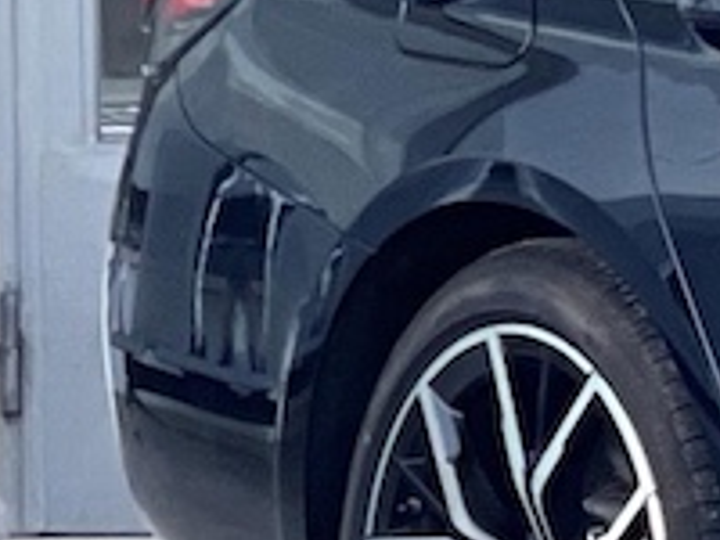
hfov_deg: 3.8
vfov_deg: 3.0
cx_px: 2407
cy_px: 409
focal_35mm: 498
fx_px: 10358
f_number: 2.2
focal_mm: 7.5
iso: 64
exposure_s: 1/121
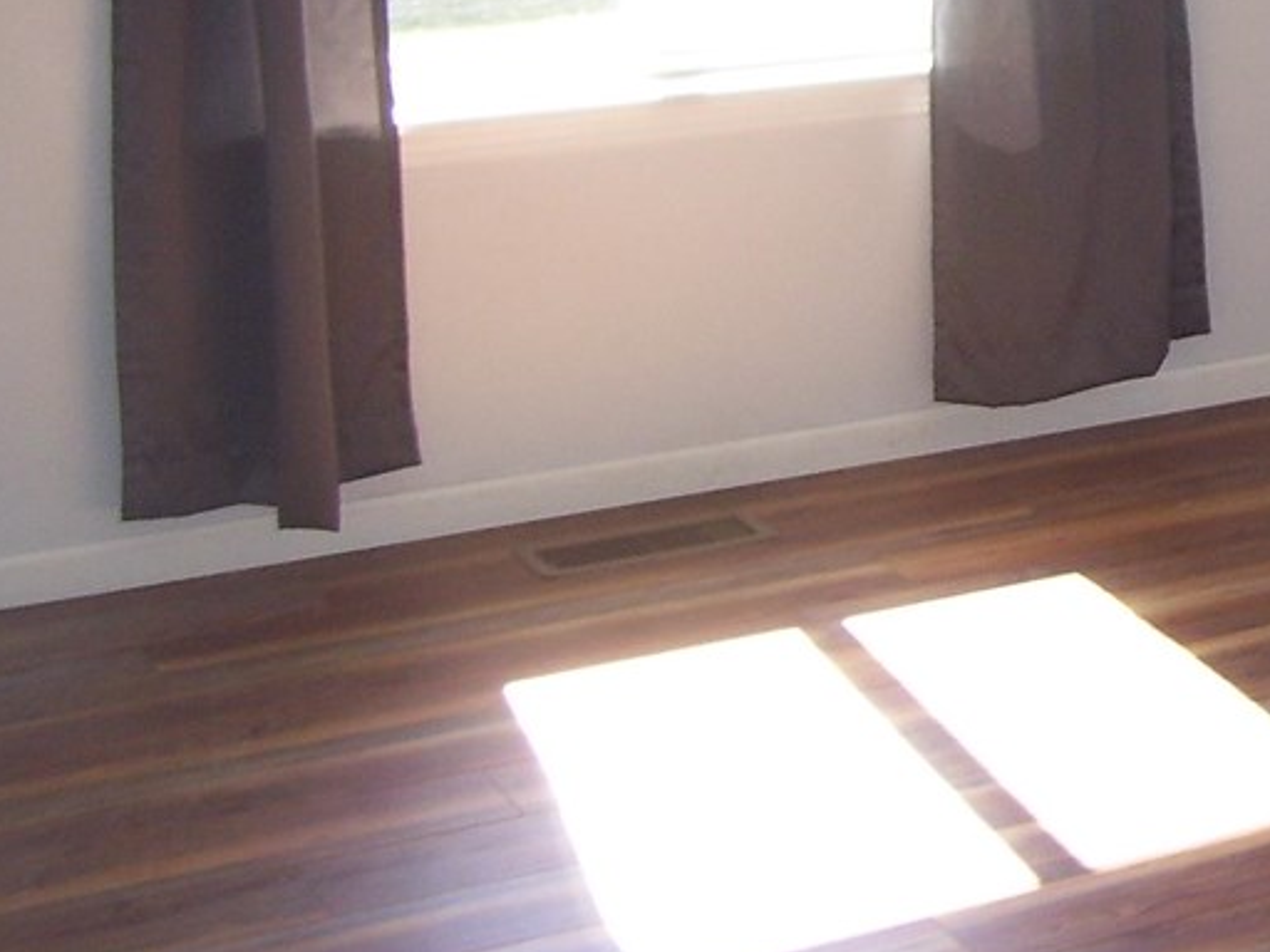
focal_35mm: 85
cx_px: 1414
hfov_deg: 21.7
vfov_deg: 16.9
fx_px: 3119
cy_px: -56
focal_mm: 5.6
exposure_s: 1/60
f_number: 2.7
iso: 80
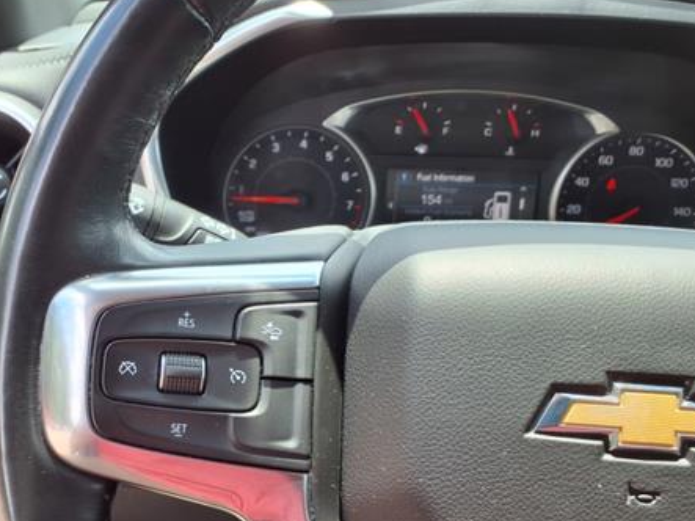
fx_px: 783
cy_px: 356
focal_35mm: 39
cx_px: 217
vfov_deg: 36.3
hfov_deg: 46.9
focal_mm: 3.58
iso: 40
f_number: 1.9
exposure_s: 1/169
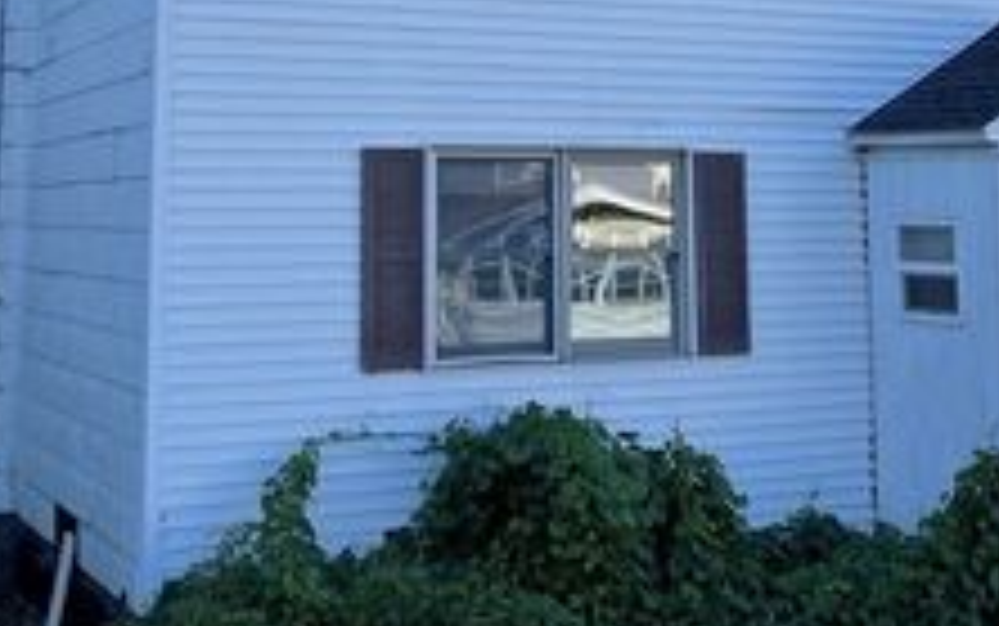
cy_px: -2
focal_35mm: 62
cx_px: 518
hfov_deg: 32.9
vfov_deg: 20.3
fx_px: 1689
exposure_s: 1/861
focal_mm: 5.1
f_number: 1.6
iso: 32
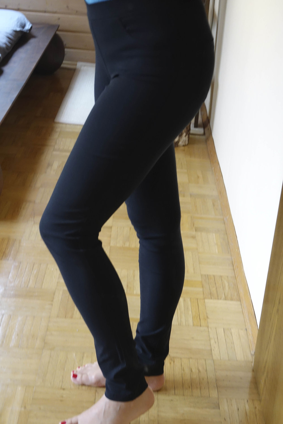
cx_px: 142
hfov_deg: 23.4
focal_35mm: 58
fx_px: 684
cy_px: 212
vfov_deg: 34.5
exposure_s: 1/15
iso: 800
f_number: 3.5
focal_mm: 21.32
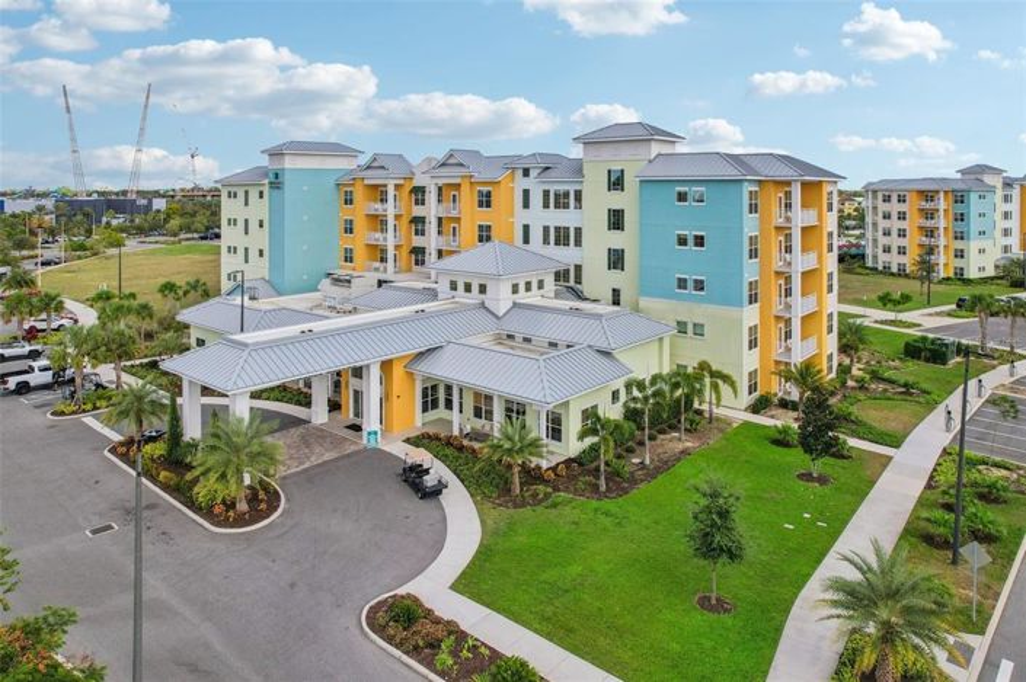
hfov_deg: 78.6
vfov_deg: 57.2
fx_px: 627
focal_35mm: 22
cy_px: 341
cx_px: 513
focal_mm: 8.4
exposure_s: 1/2000
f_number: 2.8
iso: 110
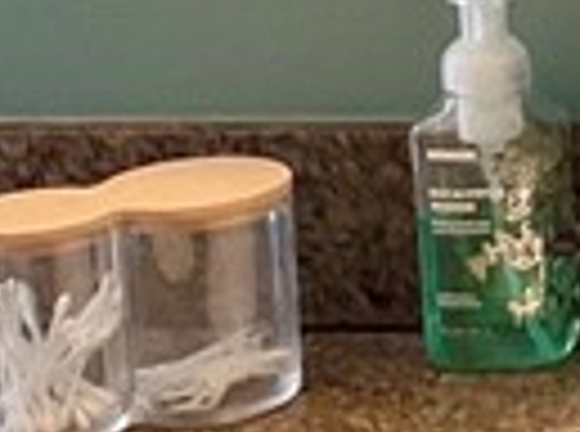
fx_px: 3860
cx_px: 989
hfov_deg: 8.3
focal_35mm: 231
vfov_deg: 6.3
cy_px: -234
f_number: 1.8
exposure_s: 1/60
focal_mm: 3
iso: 125
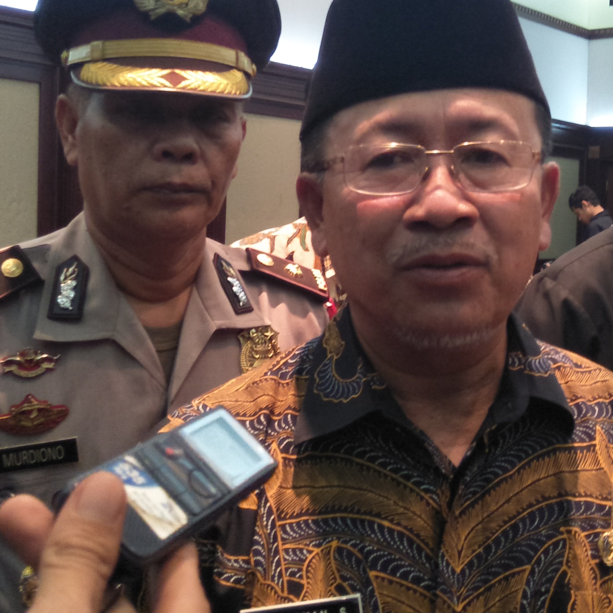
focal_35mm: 41
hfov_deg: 40.8
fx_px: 821
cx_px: 355
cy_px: 248
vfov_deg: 40.8
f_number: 2.2
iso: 426
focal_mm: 3.46
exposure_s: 1/33
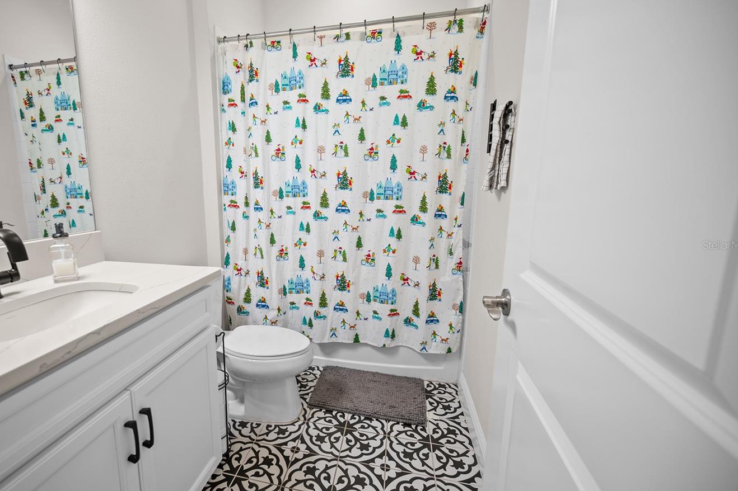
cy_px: 245
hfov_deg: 92.4
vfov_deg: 70.4
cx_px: 305
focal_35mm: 17
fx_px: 348
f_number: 4
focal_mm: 14
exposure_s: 1/10
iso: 100
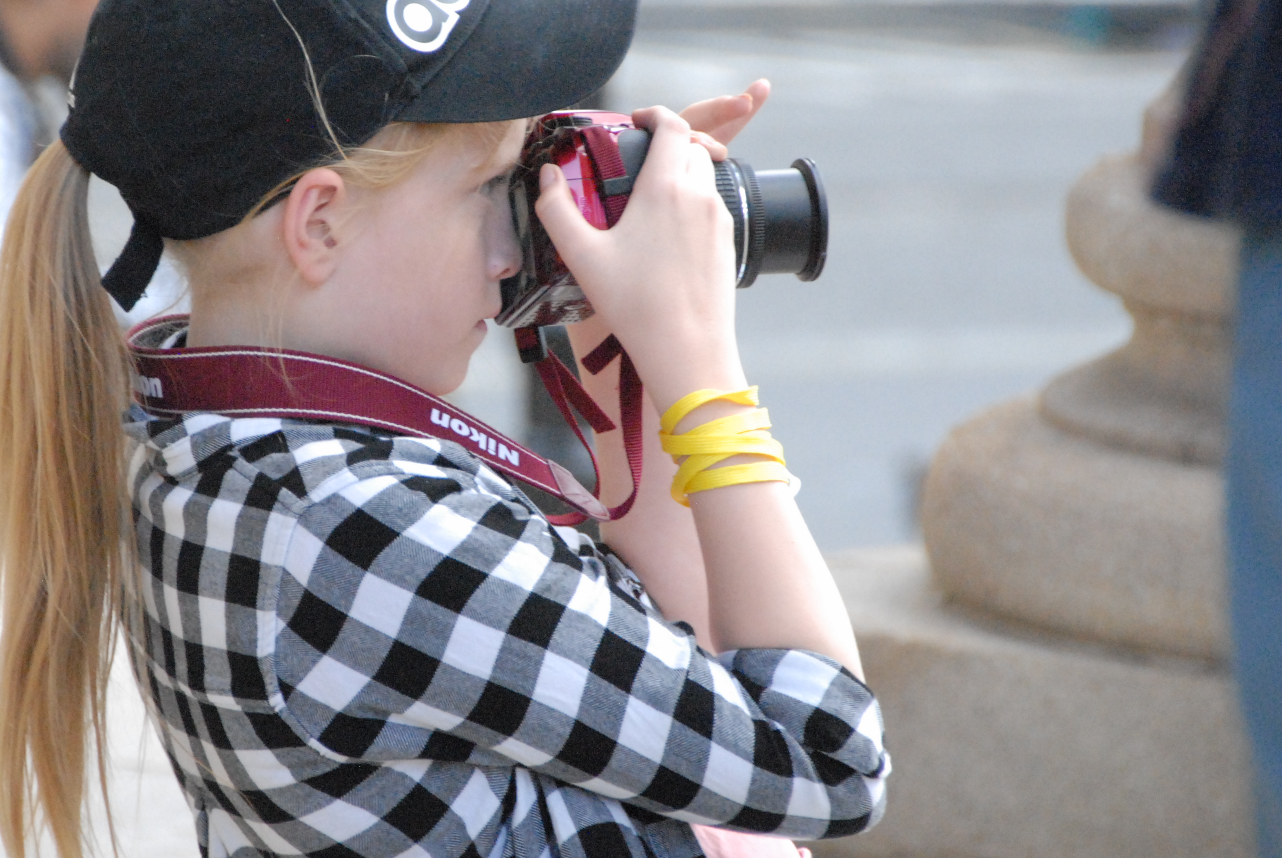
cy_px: 328
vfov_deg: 3.3
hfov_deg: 5.0
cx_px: 444
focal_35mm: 413
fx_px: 14725
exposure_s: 1/320
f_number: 5.6
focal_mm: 200
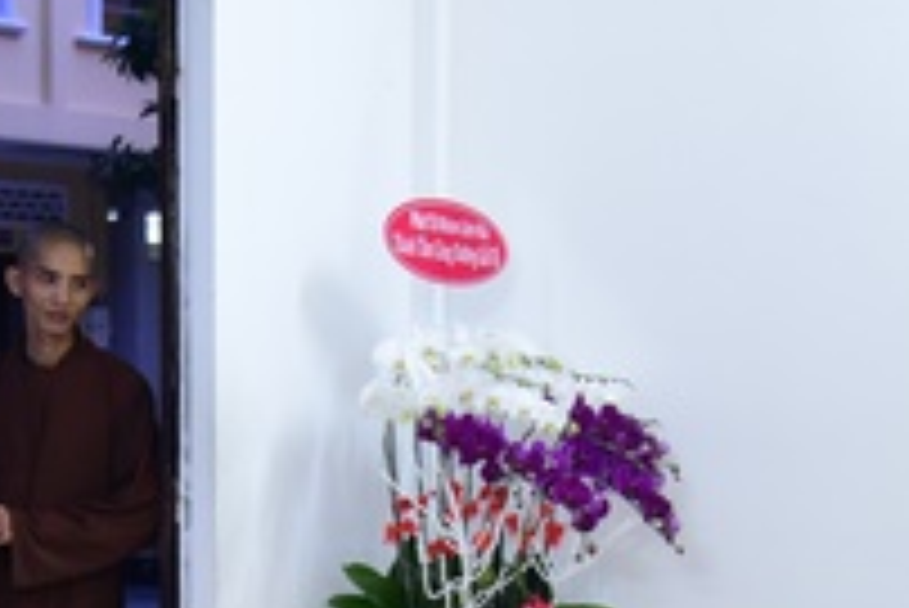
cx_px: 315
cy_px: 680
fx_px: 2603
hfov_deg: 19.8
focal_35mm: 103
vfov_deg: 13.0
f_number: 4
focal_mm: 32
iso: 1600
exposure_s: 1/30
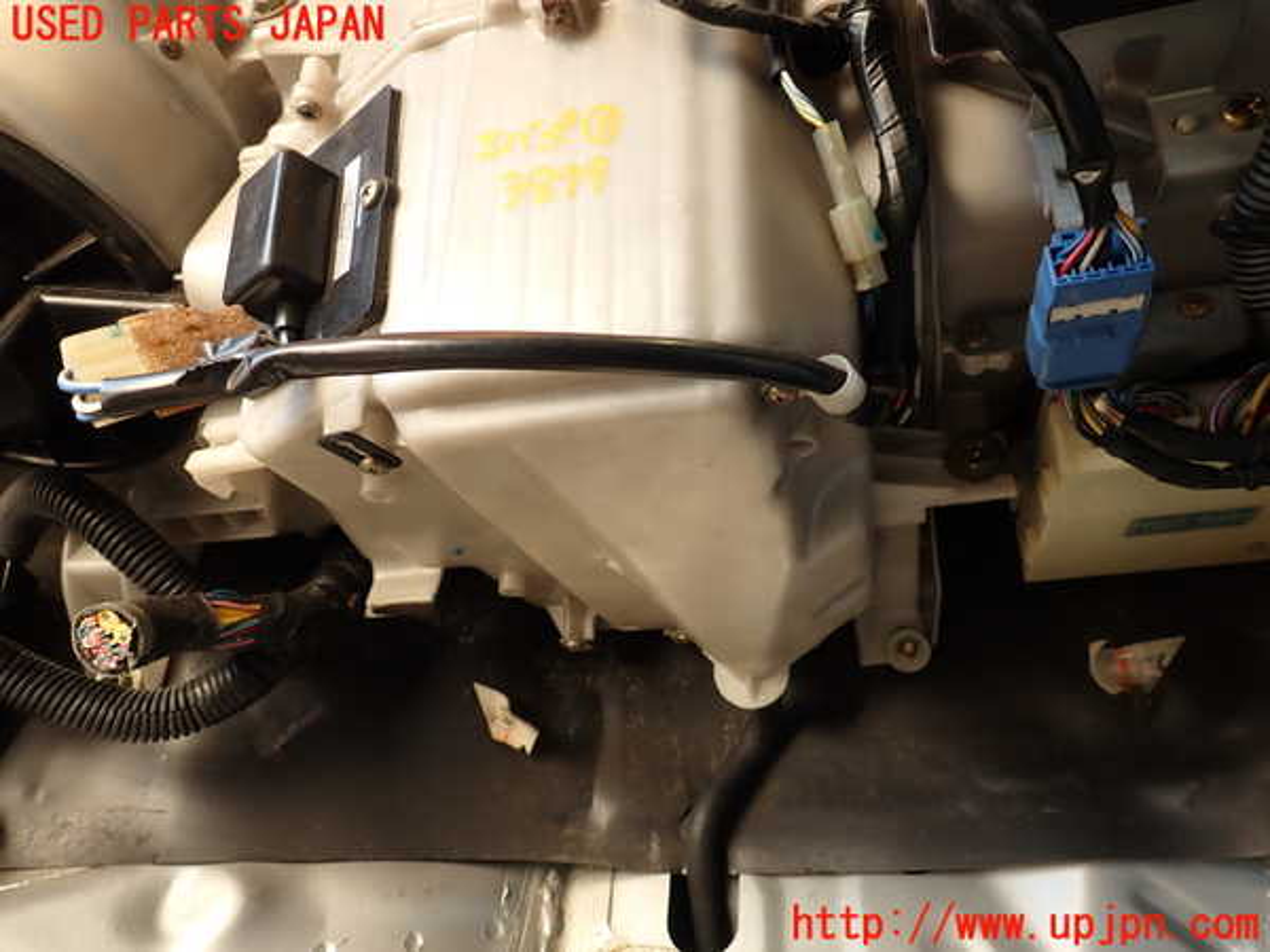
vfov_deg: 54.9
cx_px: 635
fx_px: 917
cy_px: 476
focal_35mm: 25
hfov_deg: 69.4
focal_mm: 4.5
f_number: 2.8
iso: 100
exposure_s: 1/60
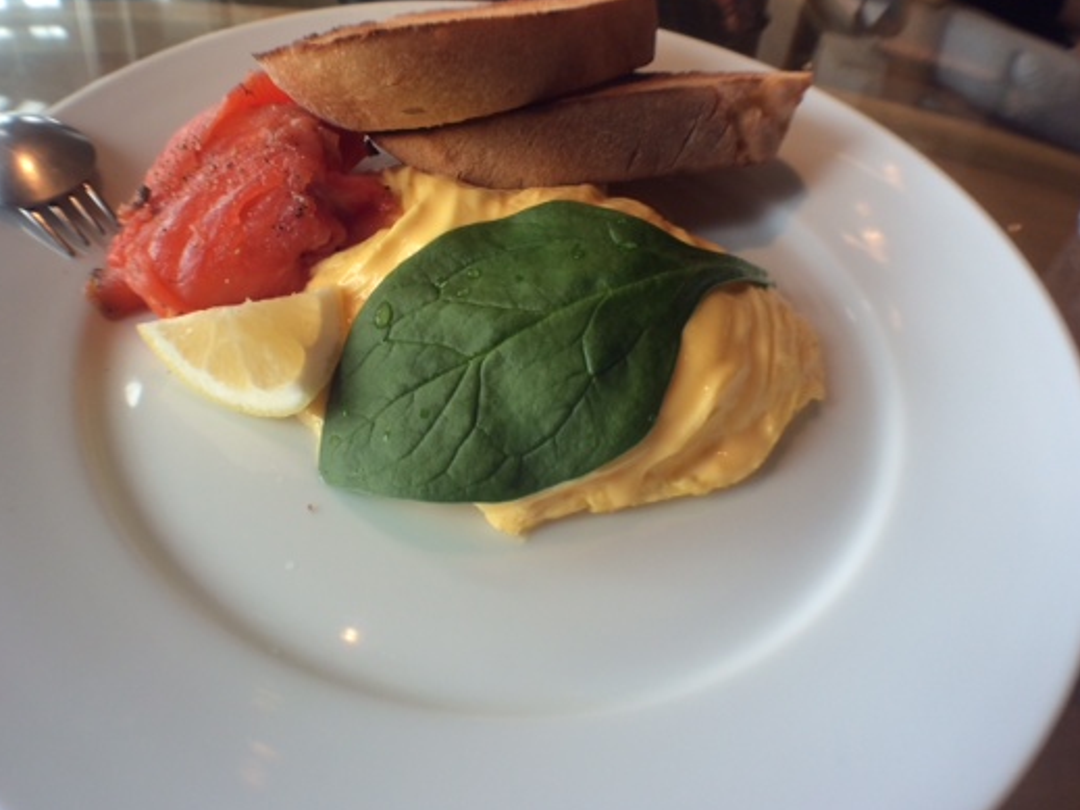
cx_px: 452
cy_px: 369
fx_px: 1154
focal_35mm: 37
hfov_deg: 49.9
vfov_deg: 38.6
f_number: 2.2
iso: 50
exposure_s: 1/120
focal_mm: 4.12
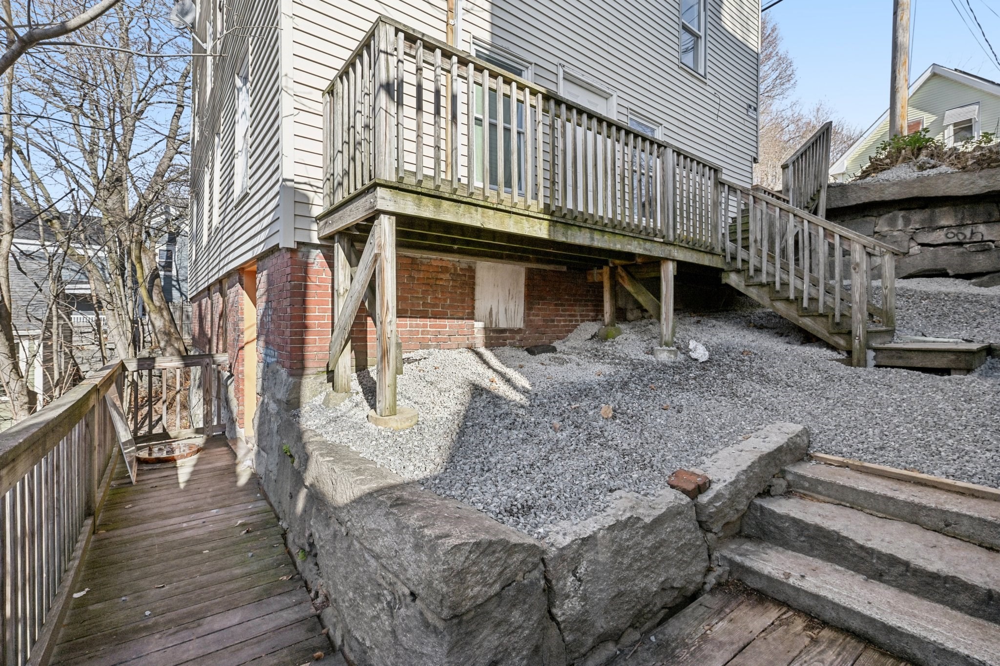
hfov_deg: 96.7
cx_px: 500
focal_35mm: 16
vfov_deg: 73.7
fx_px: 444
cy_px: 333
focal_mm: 16
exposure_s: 1/640
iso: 400
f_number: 8
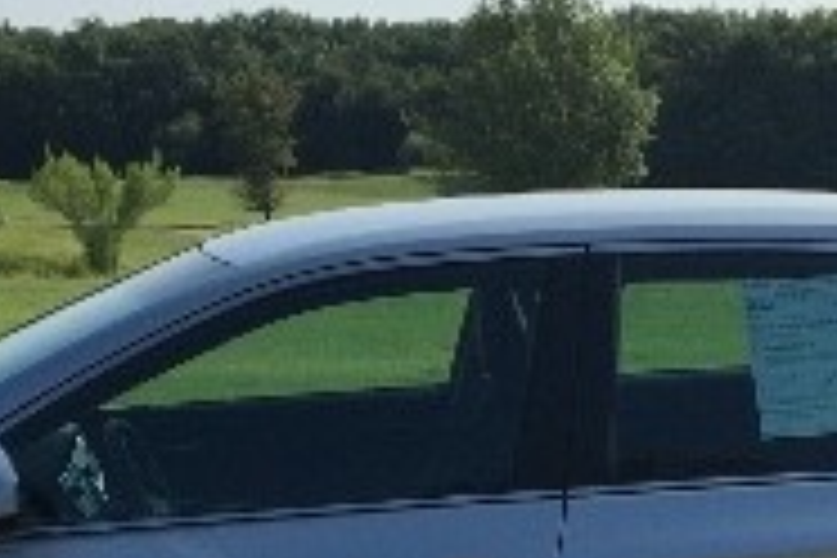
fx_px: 2418
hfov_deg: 19.6
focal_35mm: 104
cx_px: 418
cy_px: 558
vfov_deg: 13.0
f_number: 2.2
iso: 25
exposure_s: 1/2564
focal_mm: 4.15
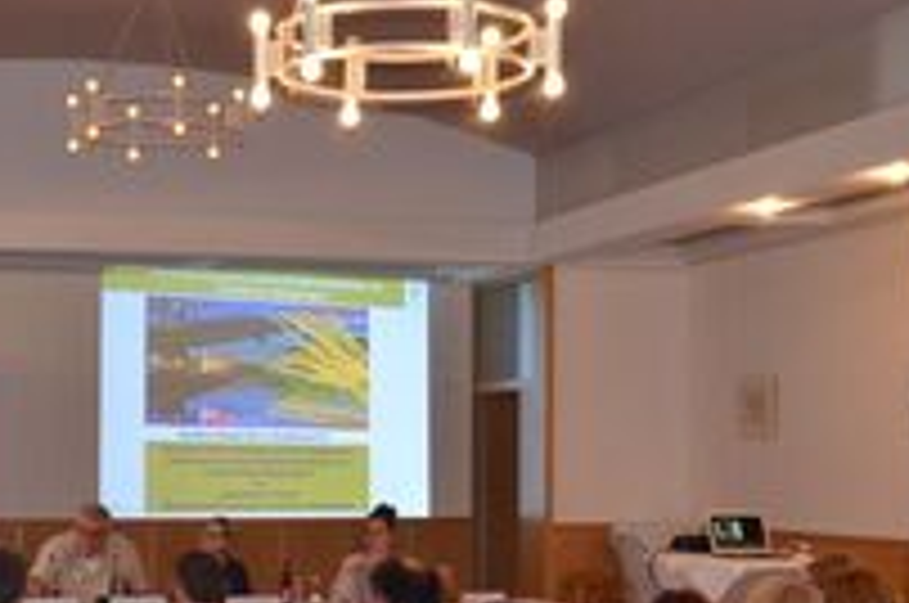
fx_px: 1865
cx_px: 205
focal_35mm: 74
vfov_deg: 18.2
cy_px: 500
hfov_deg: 27.0
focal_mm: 25
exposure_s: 1/60
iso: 1000
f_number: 4
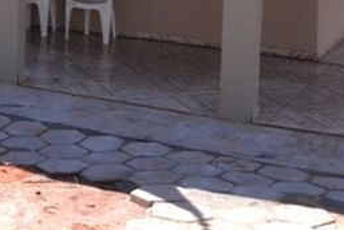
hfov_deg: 24.0
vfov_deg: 15.3
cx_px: 104
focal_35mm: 84
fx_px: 804
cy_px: -92
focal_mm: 18
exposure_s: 1/640
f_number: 14
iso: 3200
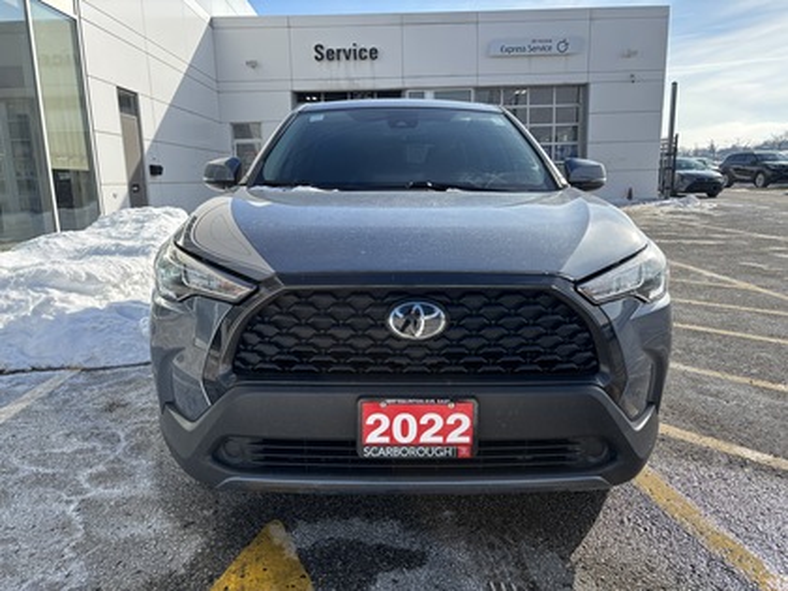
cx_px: 394
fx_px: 592
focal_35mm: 26
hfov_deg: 67.3
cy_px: 296
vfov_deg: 53.1
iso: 50
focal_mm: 5.96
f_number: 1.6
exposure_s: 1/2571
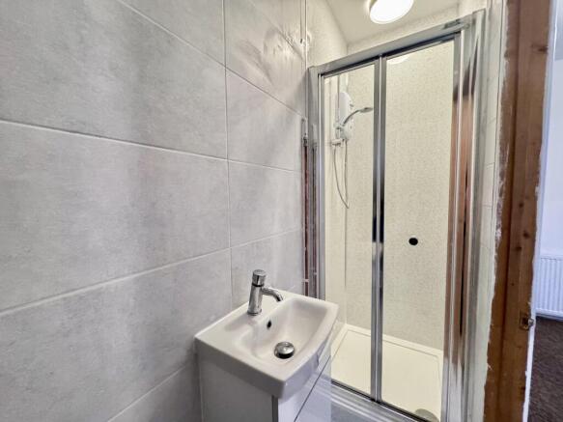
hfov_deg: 102.1
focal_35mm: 14
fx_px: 228
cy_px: 211
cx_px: 282
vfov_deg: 85.7
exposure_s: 1/60
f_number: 2.2
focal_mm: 2.22
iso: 800
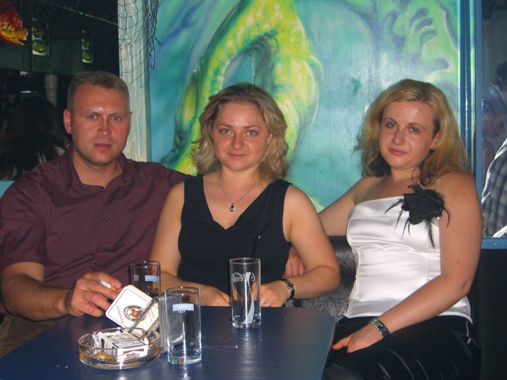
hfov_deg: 33.8
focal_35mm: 57
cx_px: 254
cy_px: 190
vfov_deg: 25.7
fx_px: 835
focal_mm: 11.8
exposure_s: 1/60
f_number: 3.6
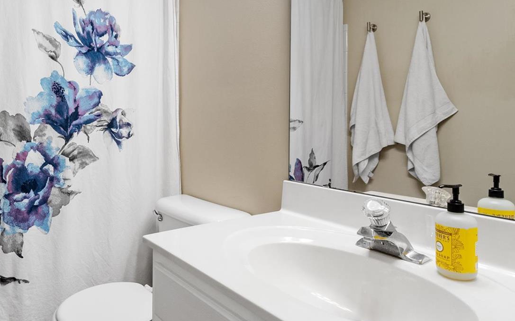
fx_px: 337
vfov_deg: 50.8
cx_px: 167
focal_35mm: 24
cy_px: 130
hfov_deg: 72.3
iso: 400
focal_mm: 8
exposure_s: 1/40
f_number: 8
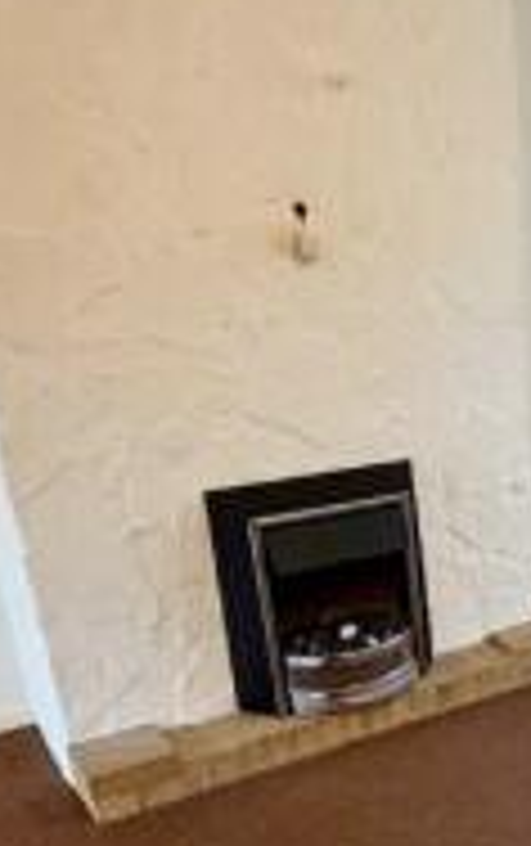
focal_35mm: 46
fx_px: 1062
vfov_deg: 42.2
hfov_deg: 24.2
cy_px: 632
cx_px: 713
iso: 320
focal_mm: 2.22
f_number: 2.2
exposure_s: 1/50
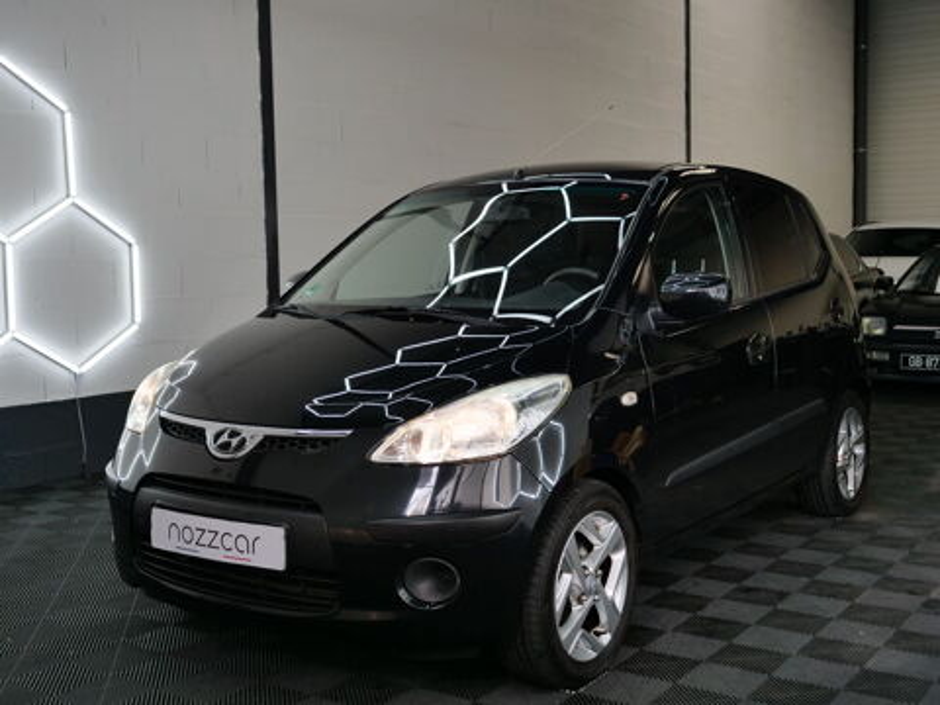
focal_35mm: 44
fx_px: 1195
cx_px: 470
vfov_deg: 32.9
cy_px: 352
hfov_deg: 42.9
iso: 200
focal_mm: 22
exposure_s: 1/100
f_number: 3.3
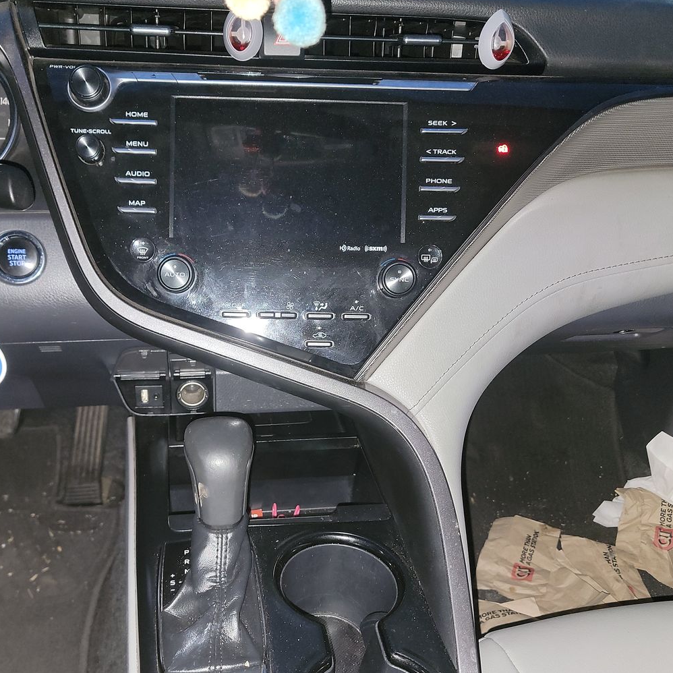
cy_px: 379
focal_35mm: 34
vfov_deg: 48.3
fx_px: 748
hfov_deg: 48.2
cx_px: 273
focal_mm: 6.7
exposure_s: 1/13
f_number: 1.8
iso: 360
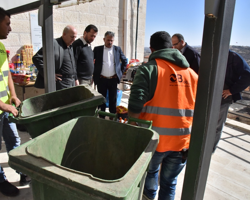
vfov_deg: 51.5
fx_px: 207
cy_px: 98
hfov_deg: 62.0
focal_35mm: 28
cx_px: 110
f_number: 20
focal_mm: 24
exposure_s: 1/1600
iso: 3200
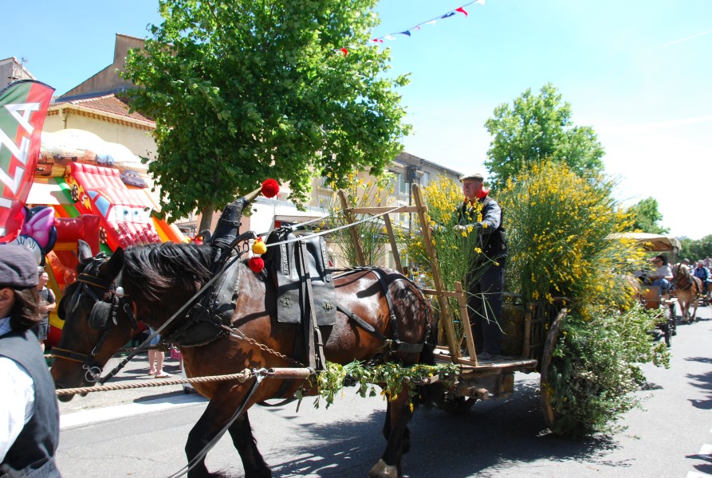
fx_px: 595
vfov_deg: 43.8
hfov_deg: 61.8
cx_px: 356
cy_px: 239
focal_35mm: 30
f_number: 9
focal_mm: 20
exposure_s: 1/320
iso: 400
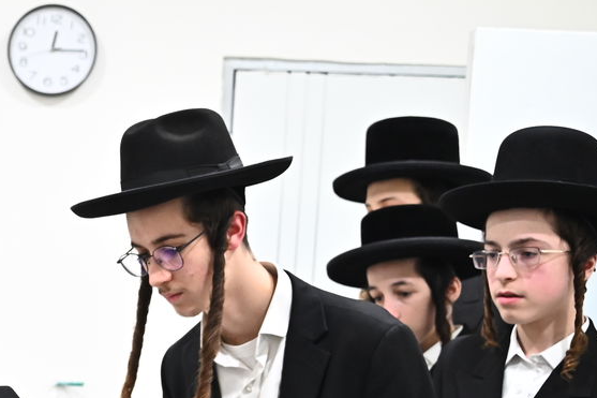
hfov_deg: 21.9
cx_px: -61
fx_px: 1459
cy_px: 421
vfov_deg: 15.2
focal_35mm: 88
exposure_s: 1/160
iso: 3200
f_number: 4
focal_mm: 35
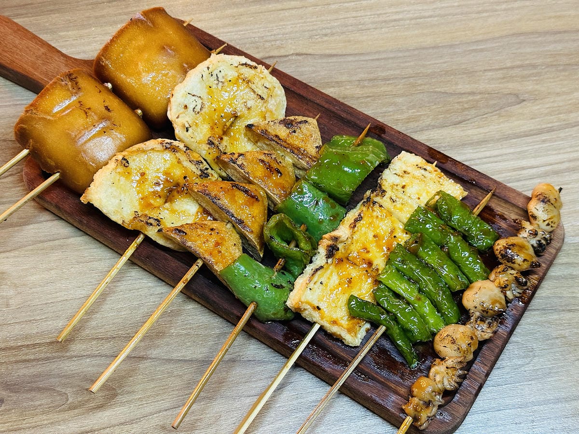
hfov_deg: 39.7
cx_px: 290
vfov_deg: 30.3
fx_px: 803
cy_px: 217
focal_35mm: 48
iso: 320
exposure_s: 1/40
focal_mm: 6.86
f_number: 1.78
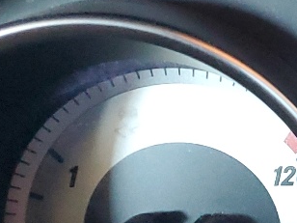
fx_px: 1158
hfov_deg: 12.7
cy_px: 135
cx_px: 603
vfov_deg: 11.0
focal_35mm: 135
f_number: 1.5
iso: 287
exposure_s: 1/40
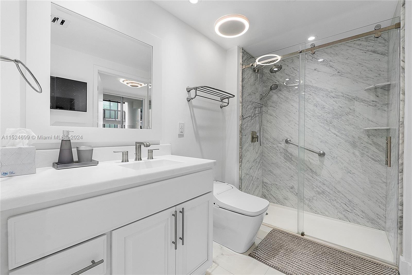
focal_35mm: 15
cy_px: 138
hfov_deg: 100.4
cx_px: 206
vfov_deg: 77.3
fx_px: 172
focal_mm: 10
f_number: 9
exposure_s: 1/20
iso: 250
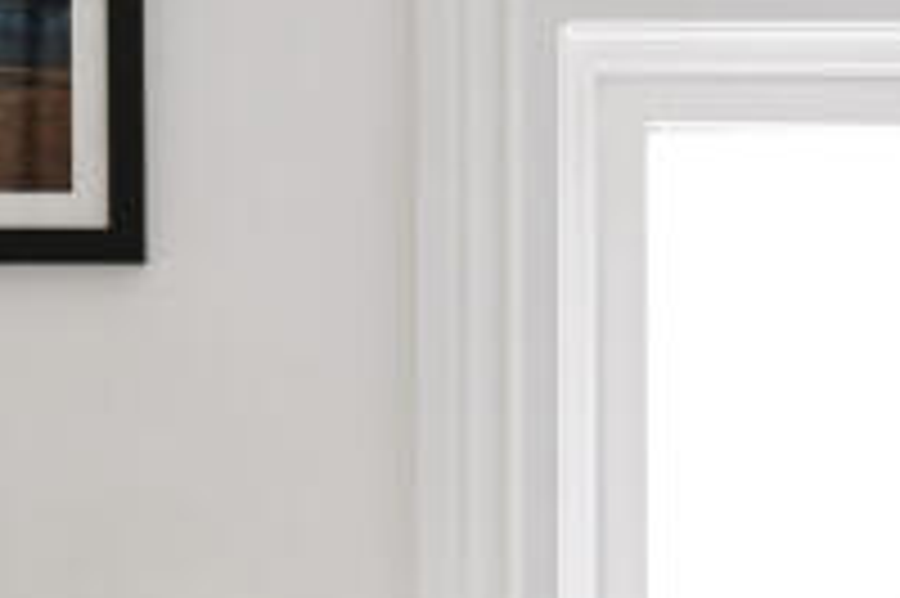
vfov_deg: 10.9
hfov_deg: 16.6
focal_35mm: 123
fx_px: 3072
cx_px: 608
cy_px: 726
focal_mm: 24
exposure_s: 1/2.5
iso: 100
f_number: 3.5
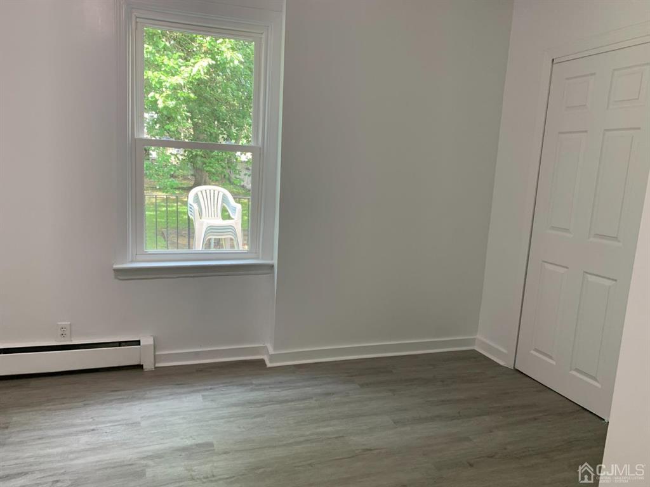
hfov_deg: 67.3
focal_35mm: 26
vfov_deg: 53.1
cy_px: 244
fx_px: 488
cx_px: 325
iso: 100
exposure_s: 1/60
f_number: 1.8
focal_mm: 4.25
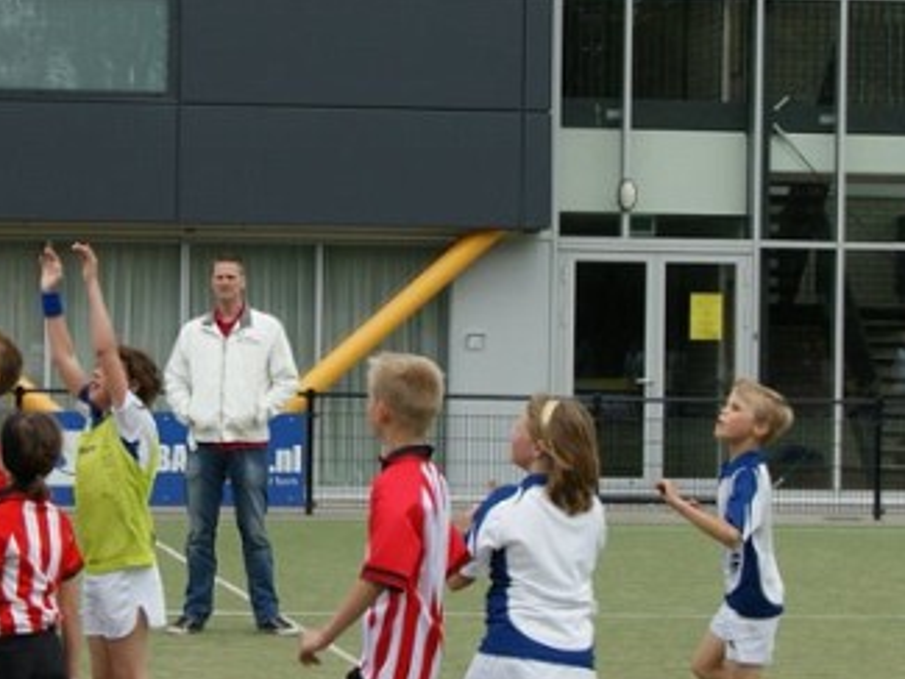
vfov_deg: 13.2
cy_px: 515
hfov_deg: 17.0
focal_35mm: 112
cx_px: -82
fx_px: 2929
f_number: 5
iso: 100
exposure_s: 1/500
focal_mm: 28
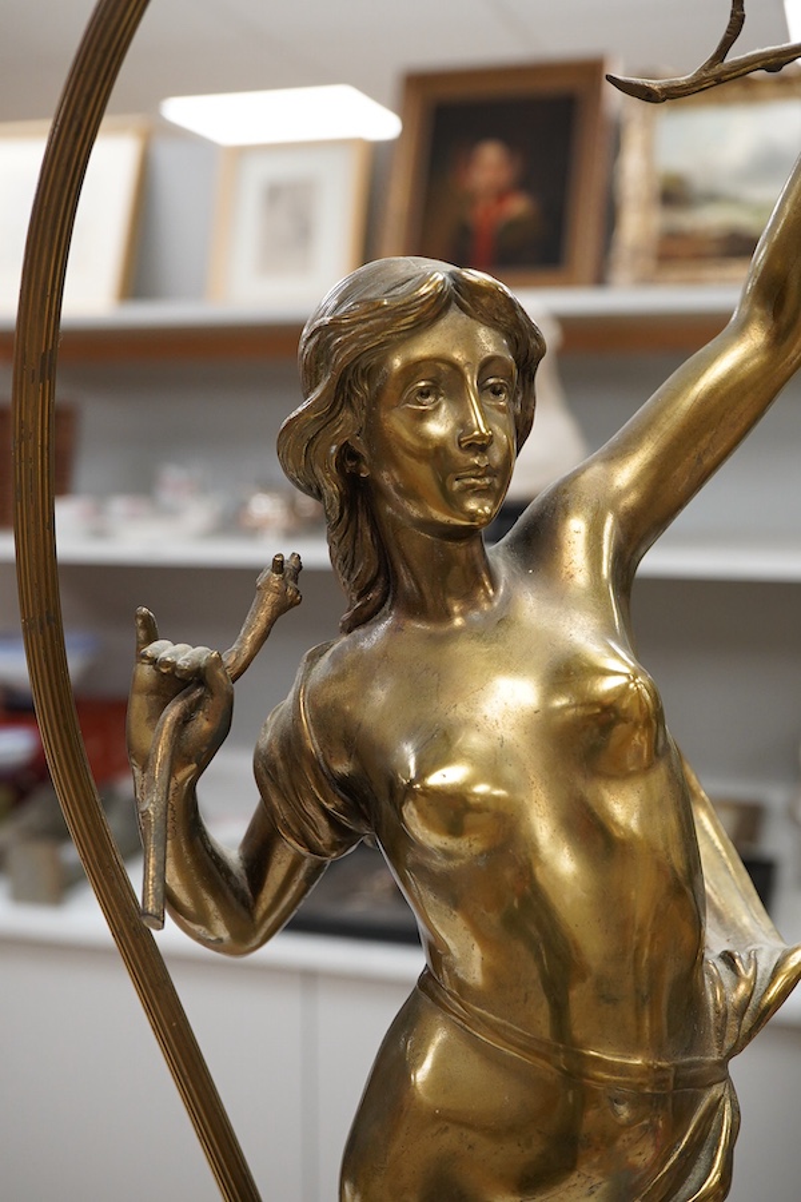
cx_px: 400
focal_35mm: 45
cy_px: 601
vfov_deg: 43.6
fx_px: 1502
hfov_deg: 29.9
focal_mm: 30
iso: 1250
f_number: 8
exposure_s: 1/125
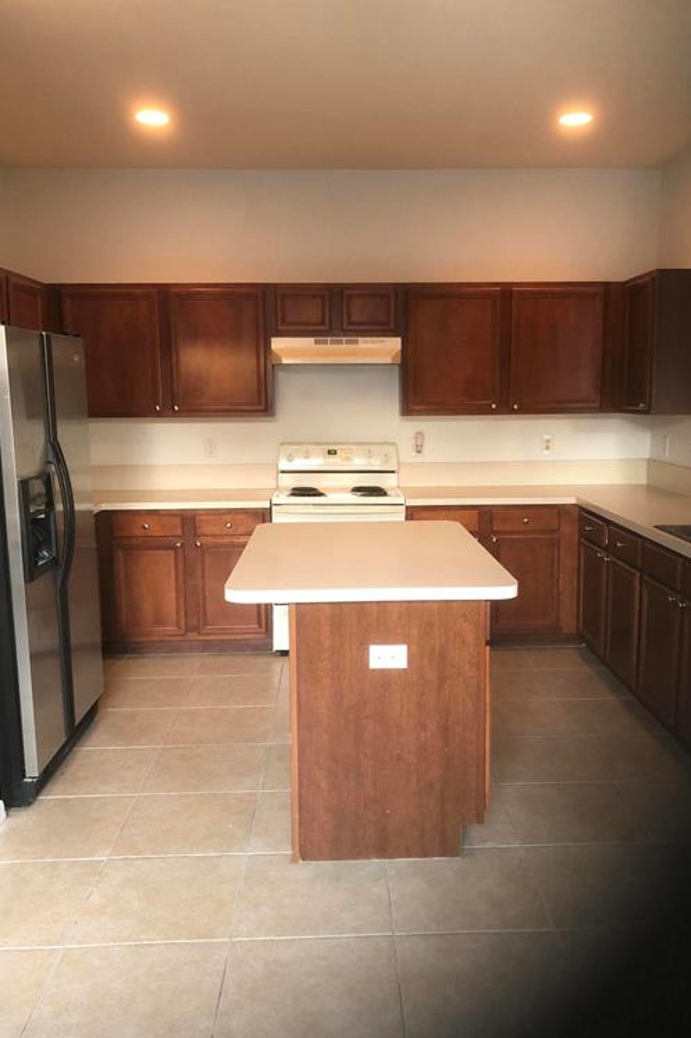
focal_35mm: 30
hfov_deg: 43.6
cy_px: 523
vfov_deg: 61.9
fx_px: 864
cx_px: 367
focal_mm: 3.99
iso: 50
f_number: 1.8
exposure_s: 1/15
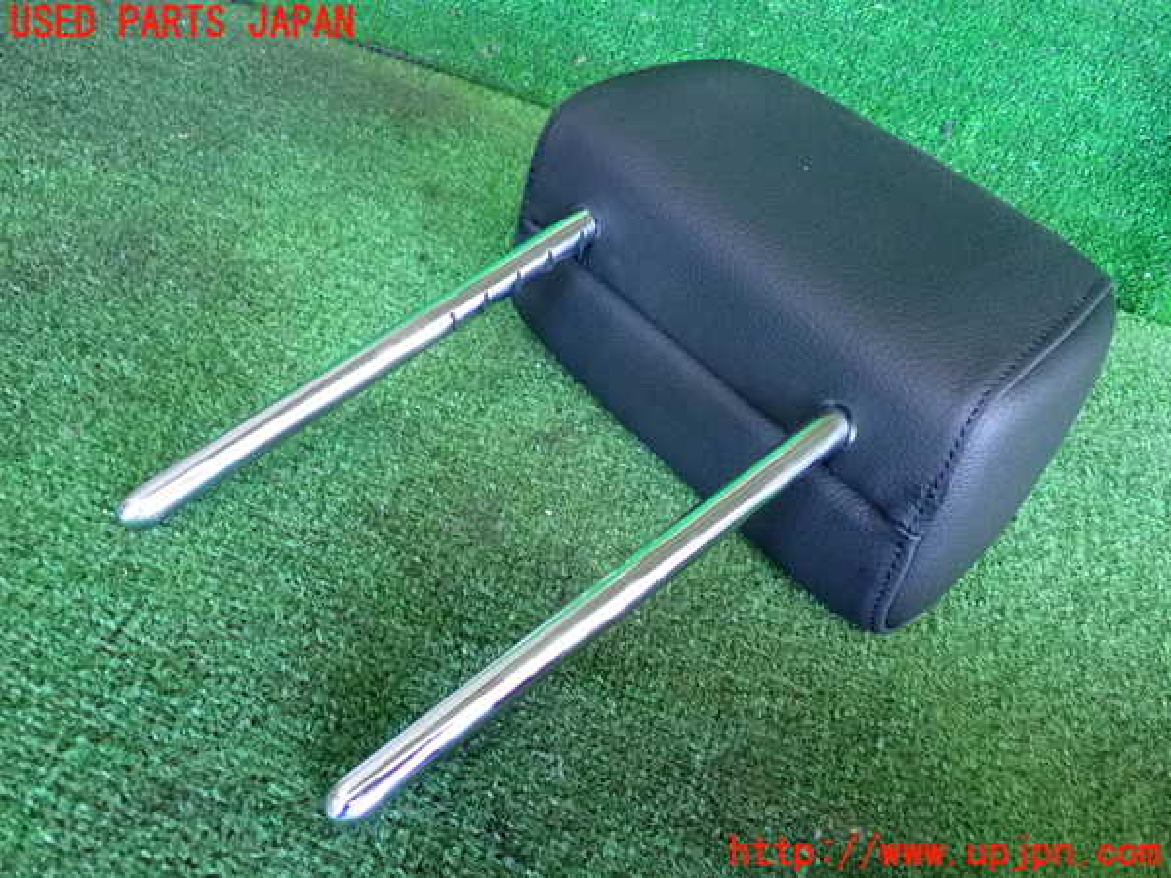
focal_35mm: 36
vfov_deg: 39.7
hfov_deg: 51.4
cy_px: 439
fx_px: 1218
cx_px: 586
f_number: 2.5
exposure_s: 1/125
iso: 1600
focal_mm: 6.37
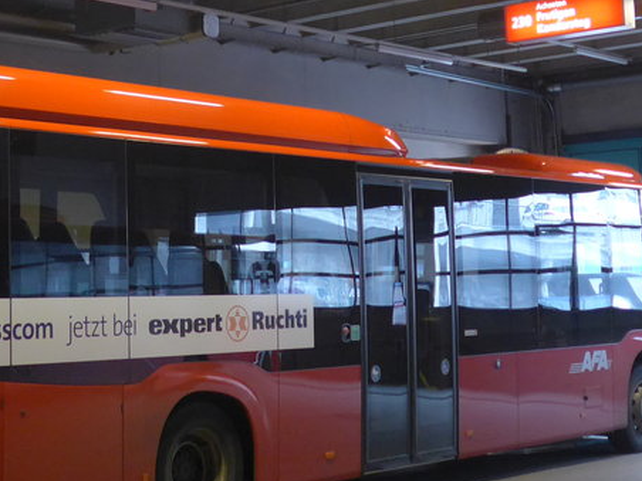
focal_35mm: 77
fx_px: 1428
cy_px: 126
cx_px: 190
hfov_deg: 25.1
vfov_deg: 19.0
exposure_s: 1/30
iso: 400
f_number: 2
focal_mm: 6
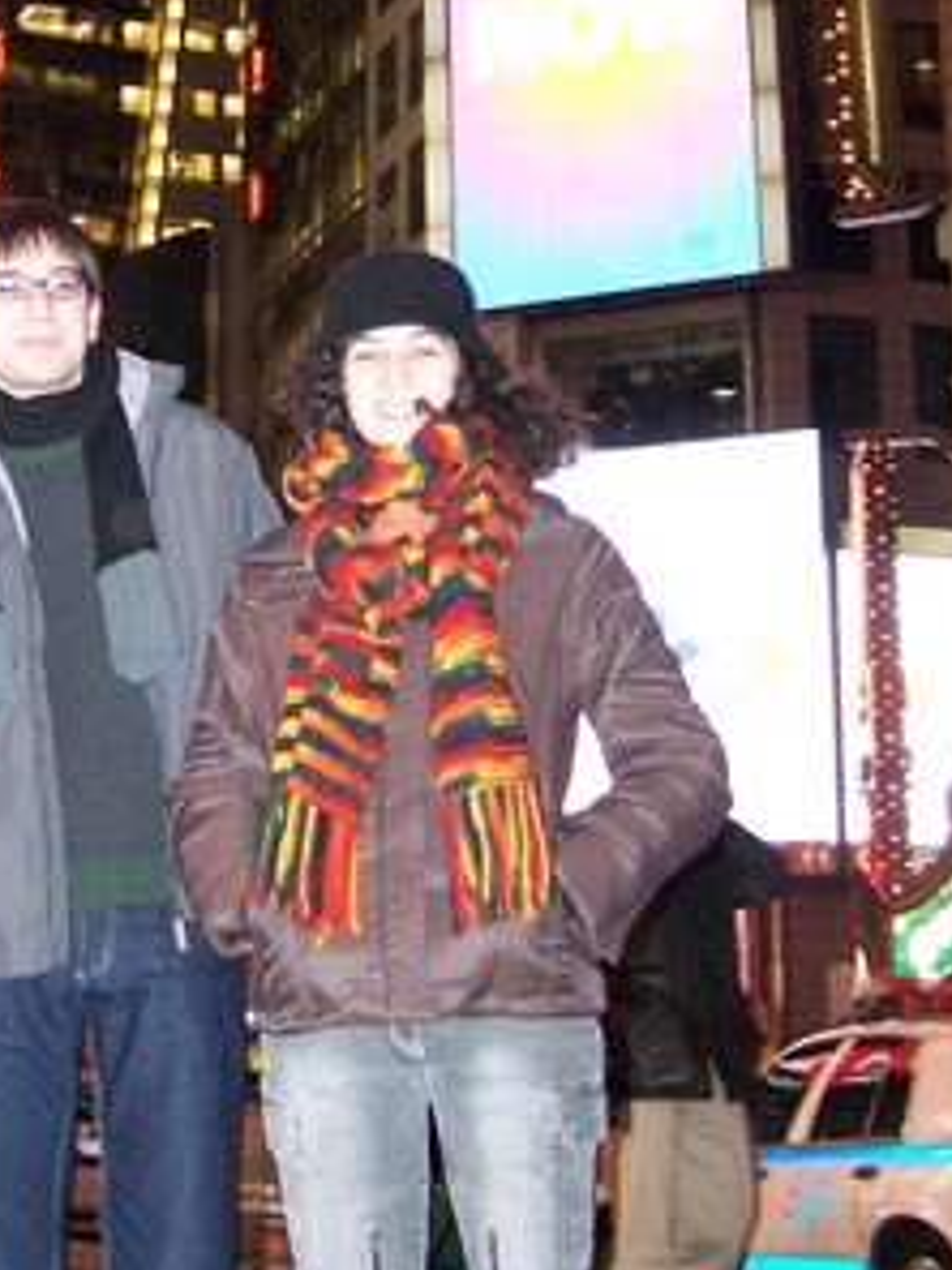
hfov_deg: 18.8
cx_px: 86
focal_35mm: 77
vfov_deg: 24.8
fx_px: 2824
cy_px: 206
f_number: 2.8
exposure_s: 1/40
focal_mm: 6.3
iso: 400
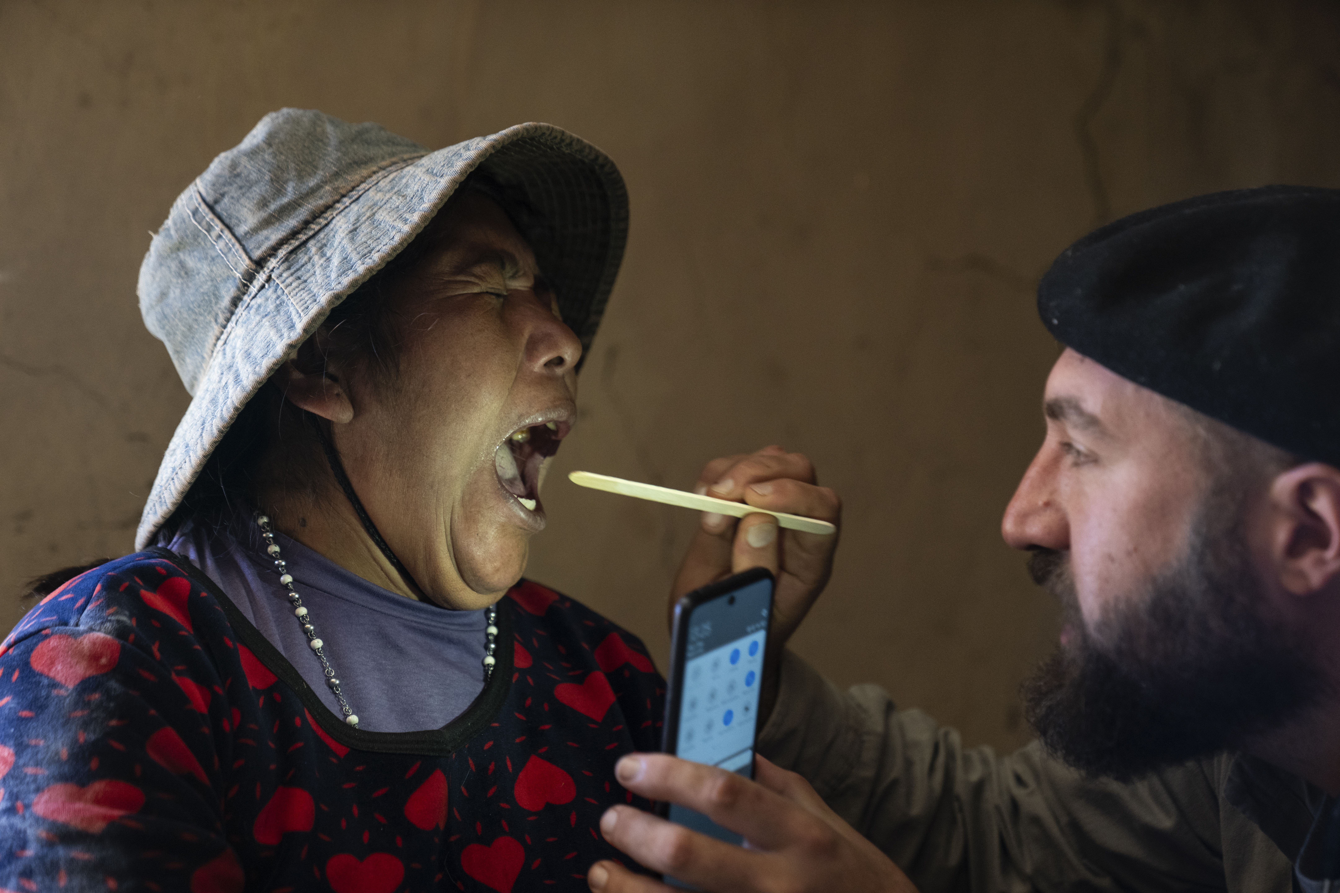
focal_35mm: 70
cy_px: 446
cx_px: 670
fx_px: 2605
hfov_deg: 28.8
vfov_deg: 19.5
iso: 1600
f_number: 2.8
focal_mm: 70
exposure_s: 1/200
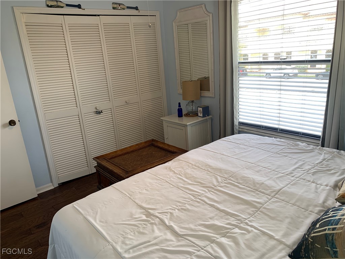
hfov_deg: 67.3
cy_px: 130
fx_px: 259
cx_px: 172
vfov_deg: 53.1
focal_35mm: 26
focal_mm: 4.25
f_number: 1.8
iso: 32
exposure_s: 1/120
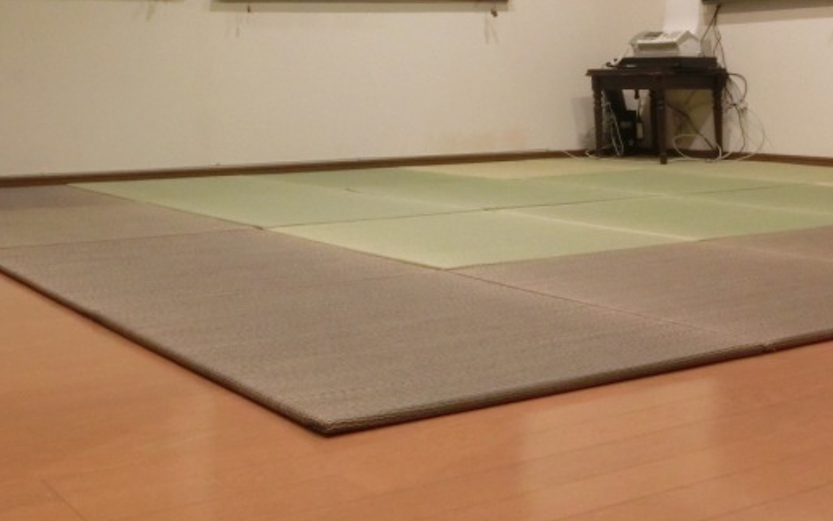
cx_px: 261
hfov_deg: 39.7
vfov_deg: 24.3
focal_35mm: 50
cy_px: -43
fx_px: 1135
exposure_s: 1/30
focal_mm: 4.24
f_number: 3
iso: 400
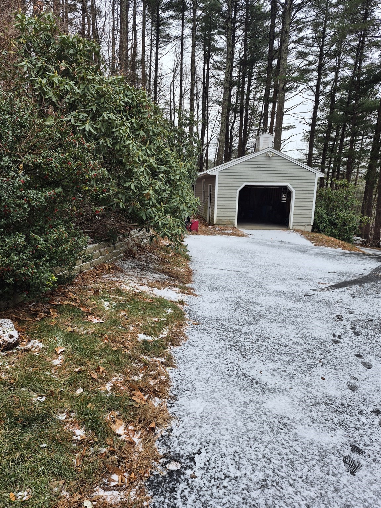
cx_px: 190
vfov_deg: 73.9
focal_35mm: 23
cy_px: 254
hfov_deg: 58.9
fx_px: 338
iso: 32
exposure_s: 1/180
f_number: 1.8
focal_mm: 5.4
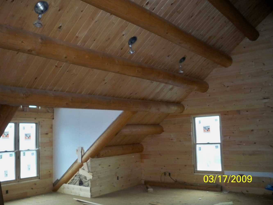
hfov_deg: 52.6
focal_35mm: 35
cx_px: 136
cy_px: 102
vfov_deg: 40.7
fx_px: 276
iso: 400
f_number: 3.1
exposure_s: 1/60
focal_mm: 6.3
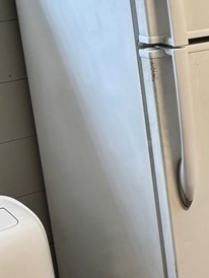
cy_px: 59
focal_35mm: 97
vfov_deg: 20.0
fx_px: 780
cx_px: 516
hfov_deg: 12.0
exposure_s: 1/60
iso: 125
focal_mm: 5.96
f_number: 1.6
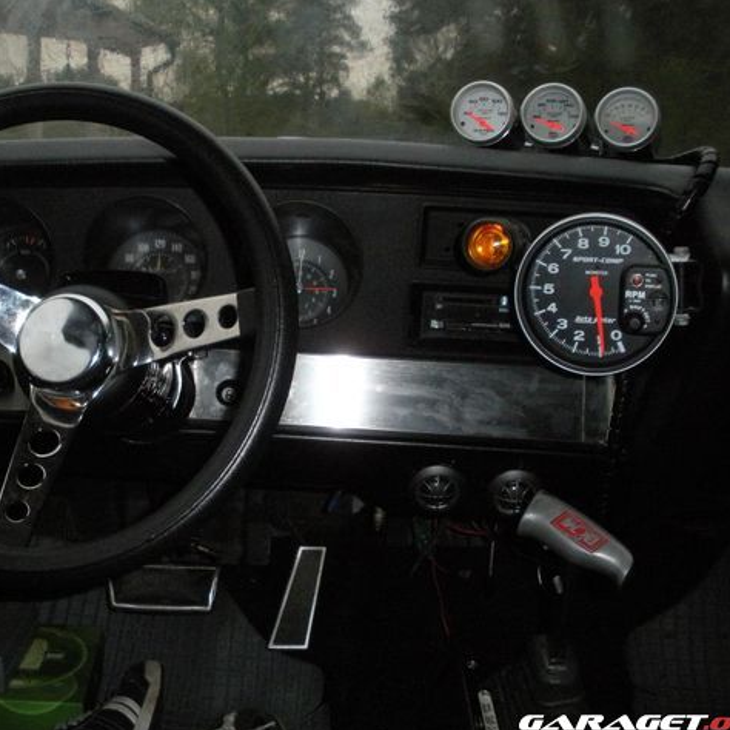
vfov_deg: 39.2
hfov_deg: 39.0
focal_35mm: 43
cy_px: 368
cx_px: 290
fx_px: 1026
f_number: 3.5
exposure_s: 1/60
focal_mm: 6.3
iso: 400
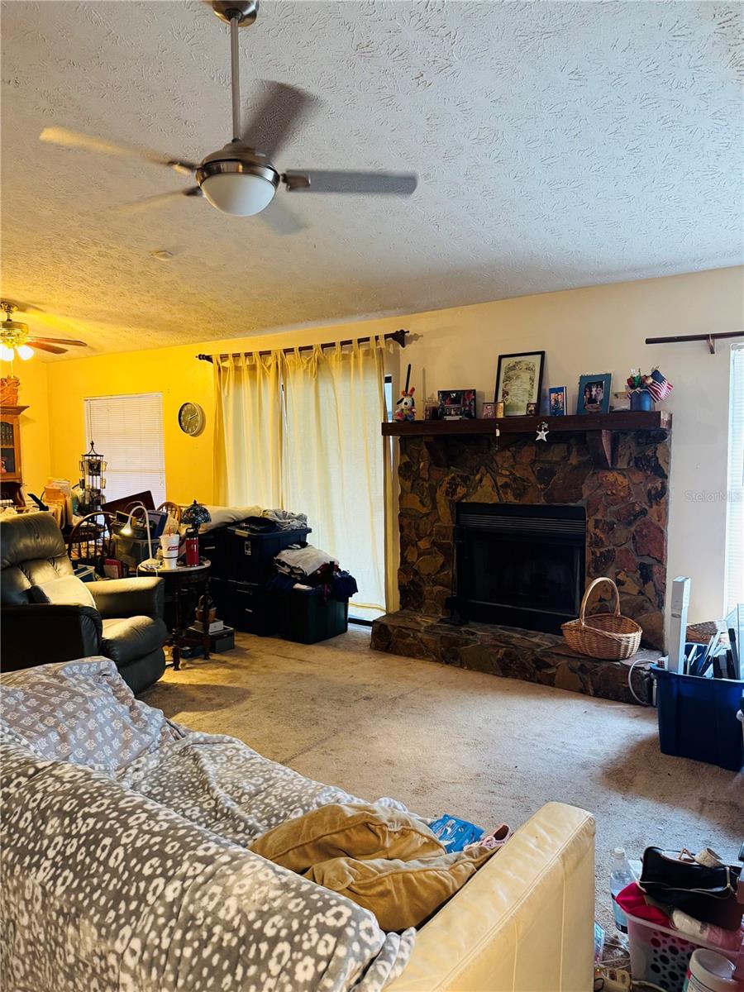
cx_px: 372
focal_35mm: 24
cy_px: 496
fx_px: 688
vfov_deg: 71.6
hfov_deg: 56.8
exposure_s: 1/60
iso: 400
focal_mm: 6.76
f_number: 1.78
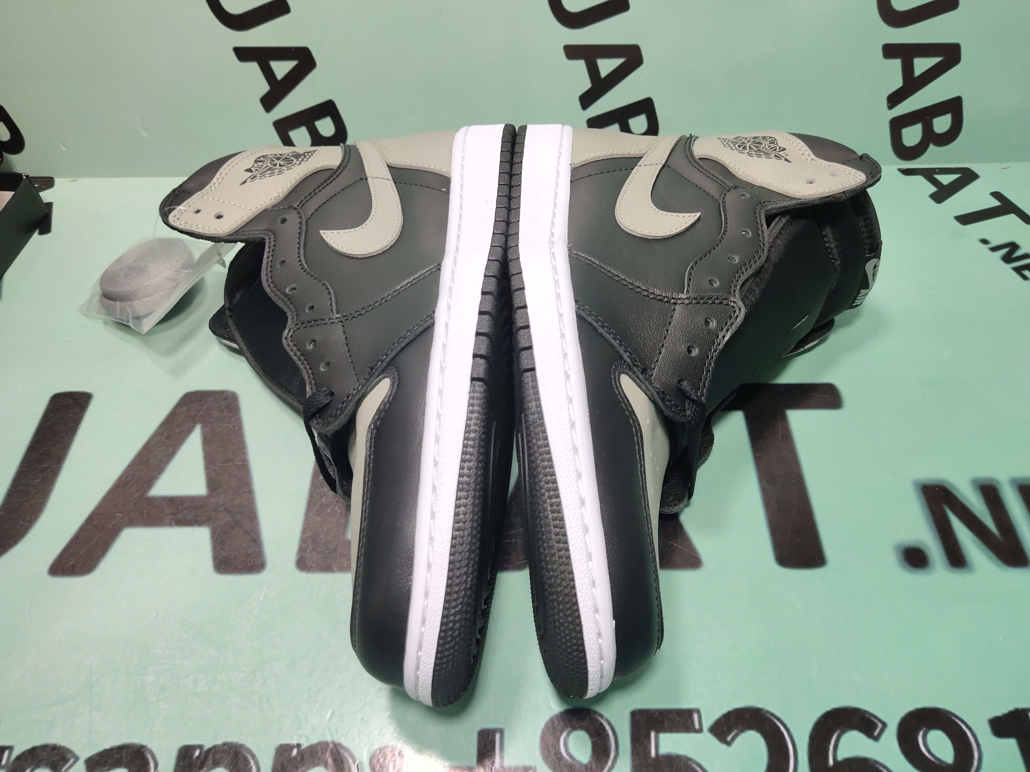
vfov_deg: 46.8
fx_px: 893
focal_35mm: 30
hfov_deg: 60.0
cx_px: 515
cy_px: 386
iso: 196
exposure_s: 1/100
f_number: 1.79
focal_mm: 4.35
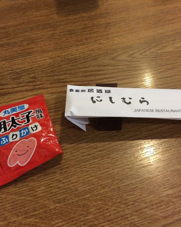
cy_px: 114
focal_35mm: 32
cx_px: 90
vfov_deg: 55.7
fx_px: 214
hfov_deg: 45.8
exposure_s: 1/20
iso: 320
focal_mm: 4.12
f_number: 2.2
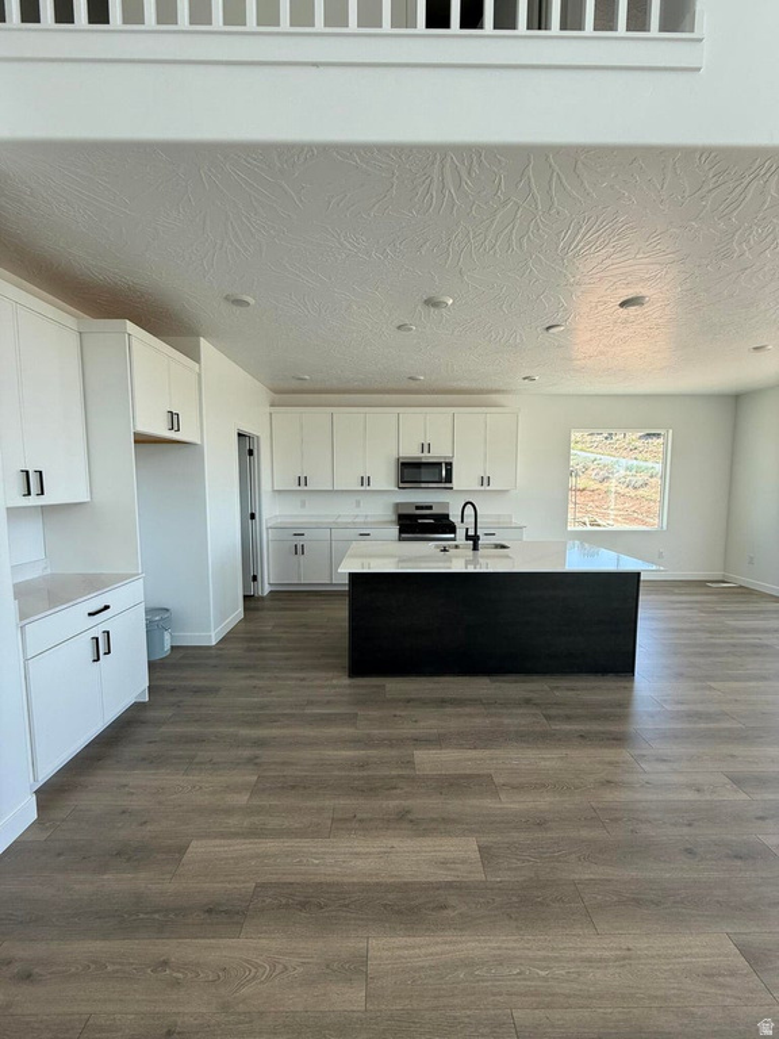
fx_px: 420
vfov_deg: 102.1
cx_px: 390
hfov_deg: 85.7
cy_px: 520
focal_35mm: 14
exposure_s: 1/108
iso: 40
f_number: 2.2
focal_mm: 2.22
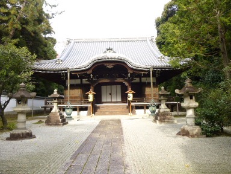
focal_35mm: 25
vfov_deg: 54.9
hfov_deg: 69.4
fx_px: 167
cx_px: 116
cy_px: 87
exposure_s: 1/160
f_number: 3.1
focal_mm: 4.5
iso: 100
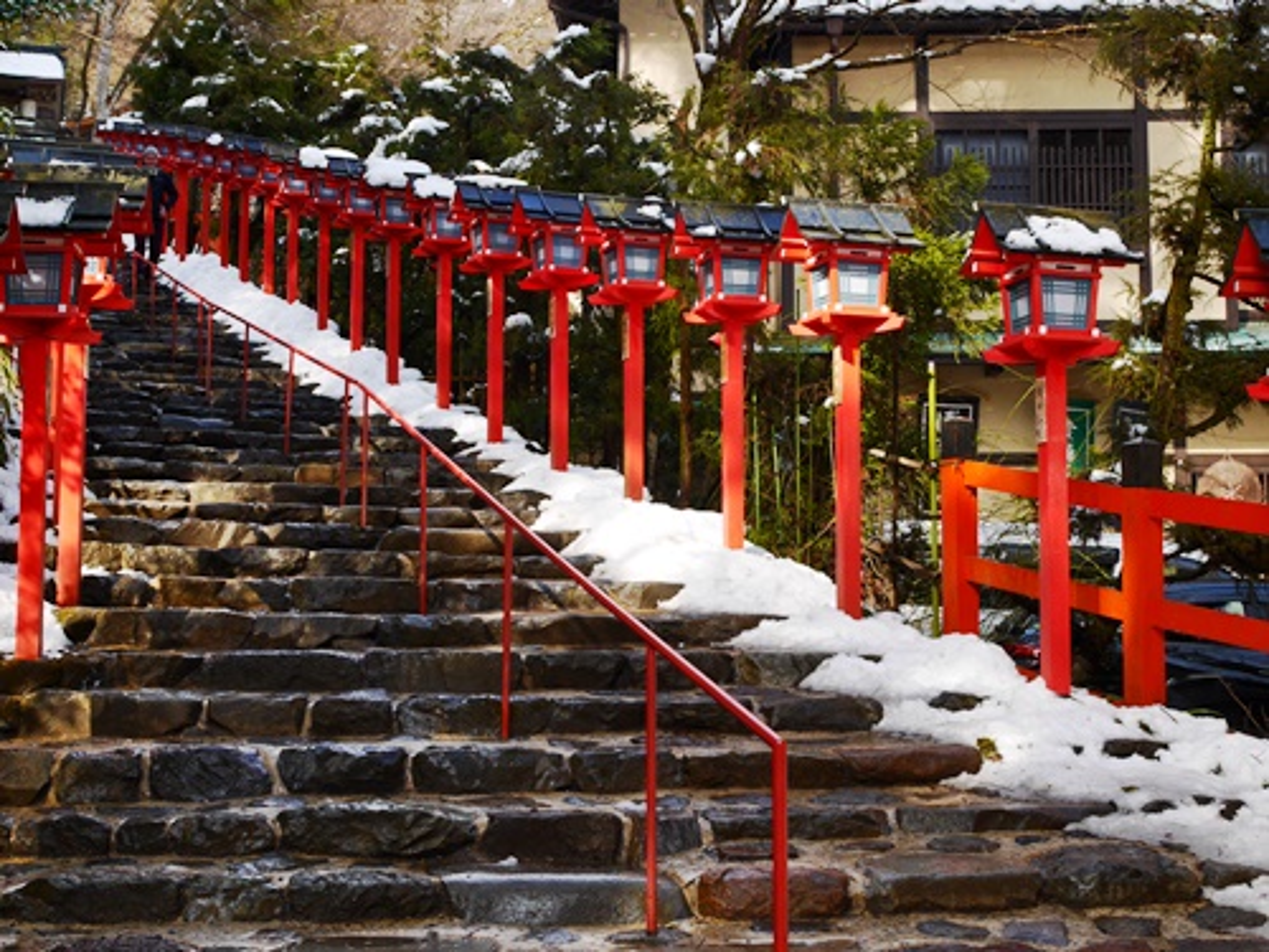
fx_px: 1833
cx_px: 634
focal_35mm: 50
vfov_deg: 29.1
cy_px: 476
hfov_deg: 38.2
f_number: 5.6
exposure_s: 1/200
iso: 200
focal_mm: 25
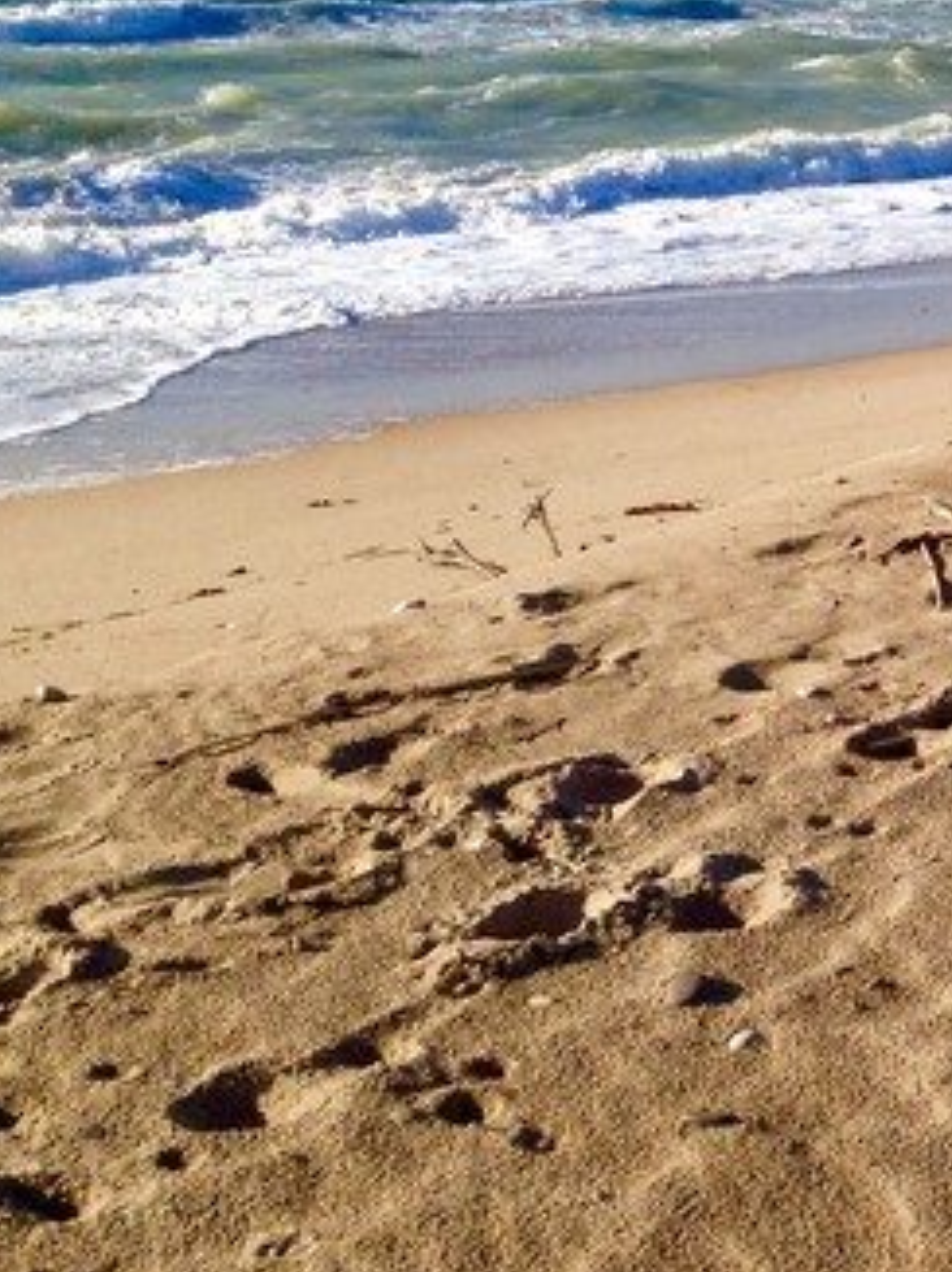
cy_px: 211
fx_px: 2974
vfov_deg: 23.7
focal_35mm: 81
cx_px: 1346
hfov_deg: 16.8
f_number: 2.4
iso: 50
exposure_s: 1/1808
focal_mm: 4.12
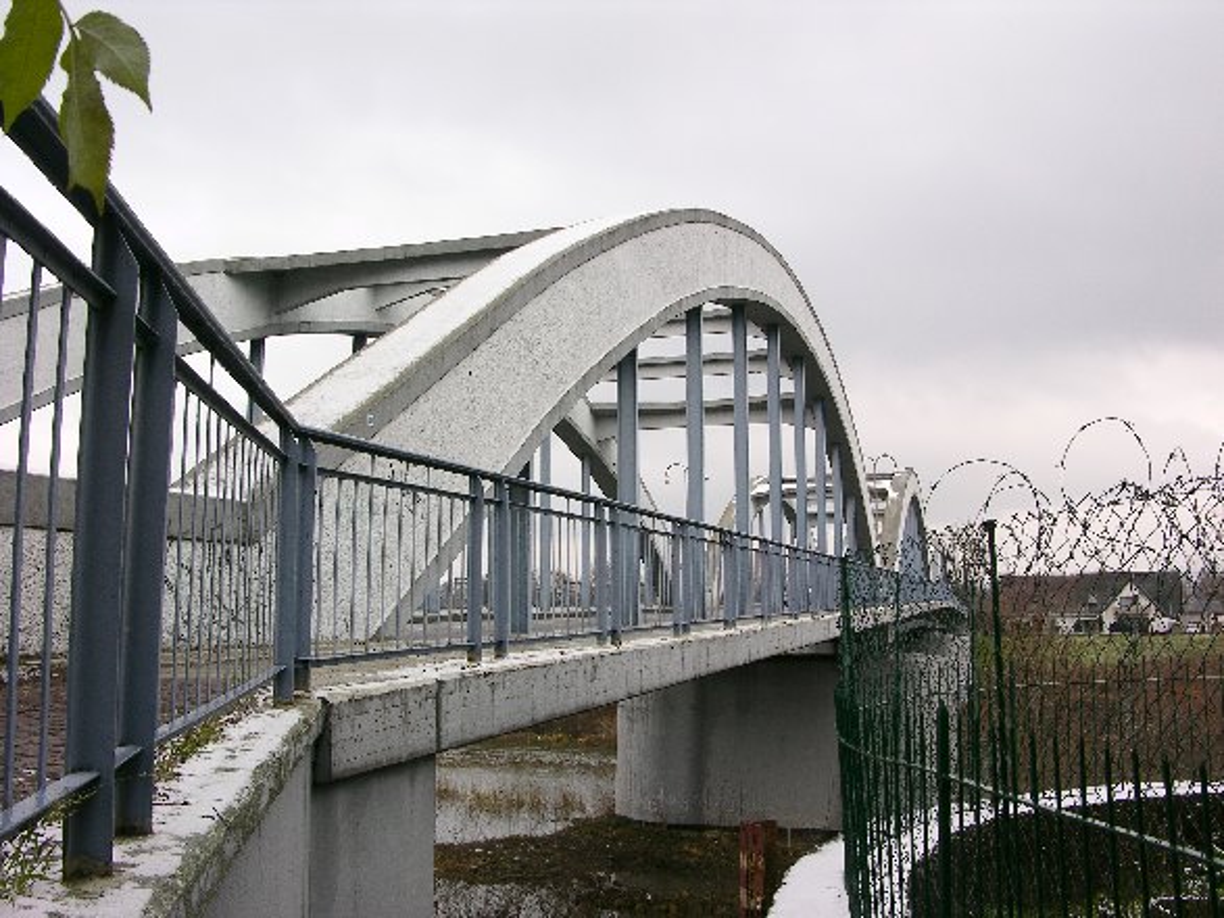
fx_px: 1237
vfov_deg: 40.7
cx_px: 612
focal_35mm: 35
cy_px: 459
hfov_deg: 52.6
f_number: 5.6
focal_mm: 8.9
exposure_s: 1/77.9
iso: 50
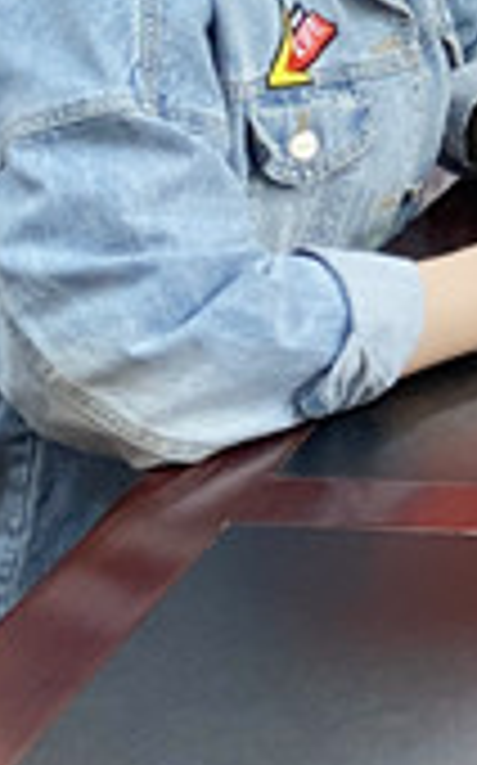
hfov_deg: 7.5
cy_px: -596
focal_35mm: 146
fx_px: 3042
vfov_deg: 13.0
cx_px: 1580
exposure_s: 1/50
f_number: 1.8
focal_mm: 4.25
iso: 160
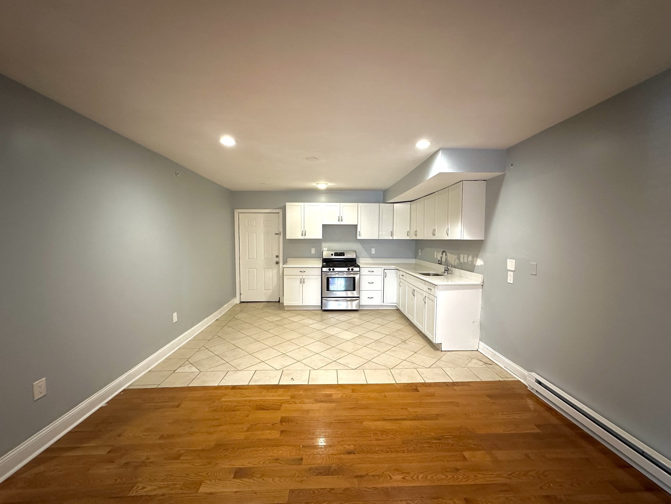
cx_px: 336
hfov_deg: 102.1
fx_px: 271
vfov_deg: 85.7
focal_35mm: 14
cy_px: 252
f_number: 2.2
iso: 250
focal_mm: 2.22
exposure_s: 1/60
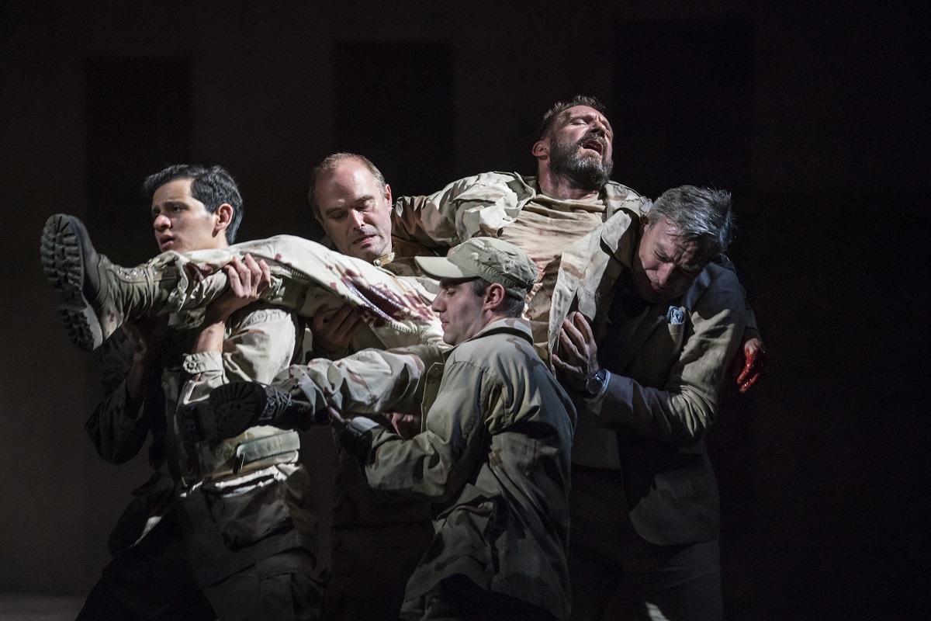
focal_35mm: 173
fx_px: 4474
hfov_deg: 11.9
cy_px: 310
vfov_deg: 7.9
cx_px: 466
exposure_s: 1/160
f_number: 4.5
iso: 4000
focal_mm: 173
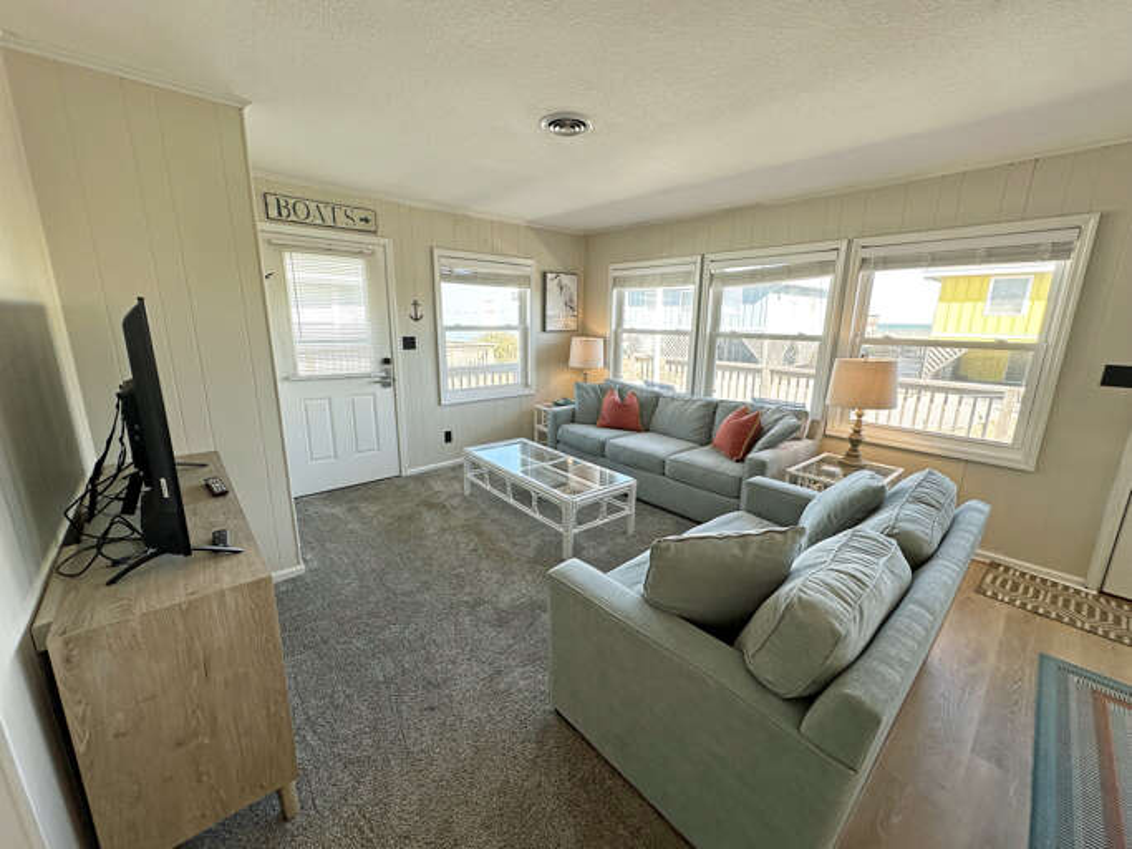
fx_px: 458
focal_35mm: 14
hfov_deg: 102.1
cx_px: 566
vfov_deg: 85.7
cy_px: 424
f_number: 2.2
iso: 50
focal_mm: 2.22
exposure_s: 1/120
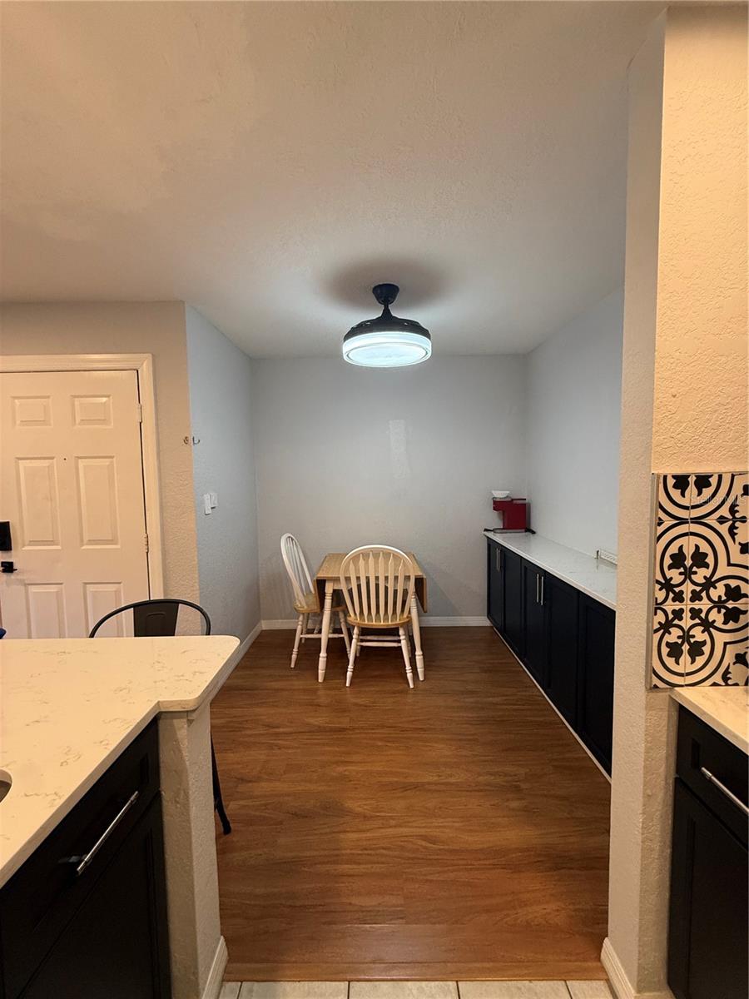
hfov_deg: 85.7
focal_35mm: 14
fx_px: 404
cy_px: 500
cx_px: 374
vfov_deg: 102.1
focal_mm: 2.22
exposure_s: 1/120
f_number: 2.2
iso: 400
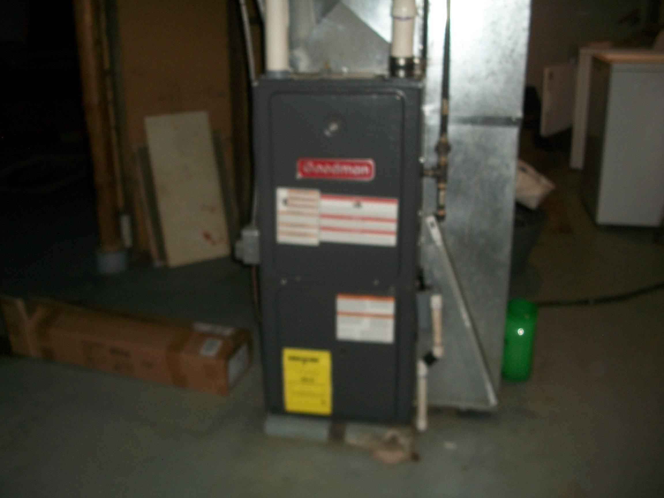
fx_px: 691
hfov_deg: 51.3
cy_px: 248
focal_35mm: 36
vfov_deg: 39.7
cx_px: 295
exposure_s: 1/60
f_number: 2.9
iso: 80
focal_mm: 5.7
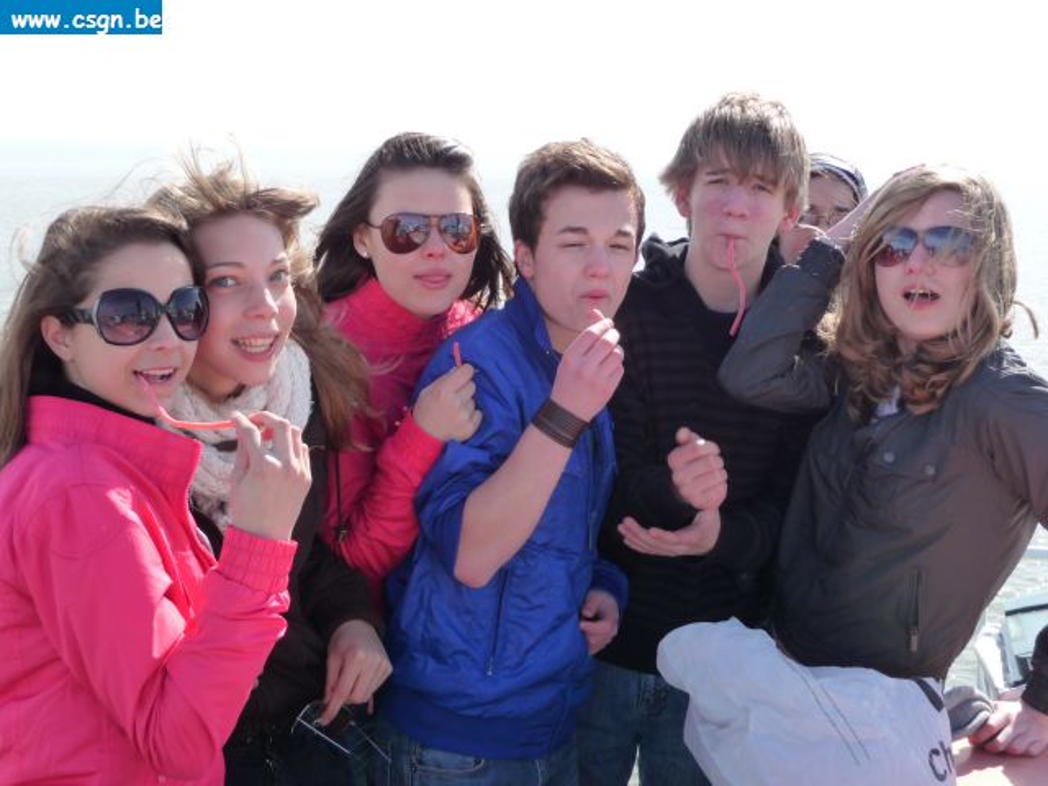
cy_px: 393
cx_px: 524
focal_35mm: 58
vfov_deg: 25.2
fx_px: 1756
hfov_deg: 33.2
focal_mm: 9.8
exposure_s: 1/400
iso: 160
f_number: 4.4
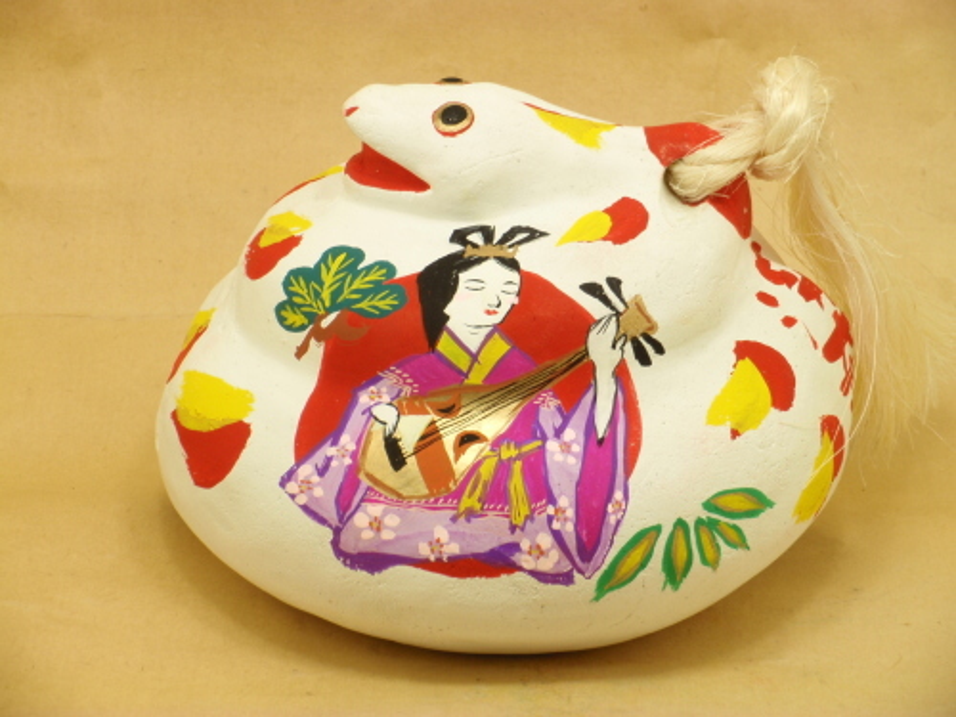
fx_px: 4032
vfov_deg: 10.2
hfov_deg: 13.5
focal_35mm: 146
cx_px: 478
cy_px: 358
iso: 64
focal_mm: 26.2
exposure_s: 1/25
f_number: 5.6
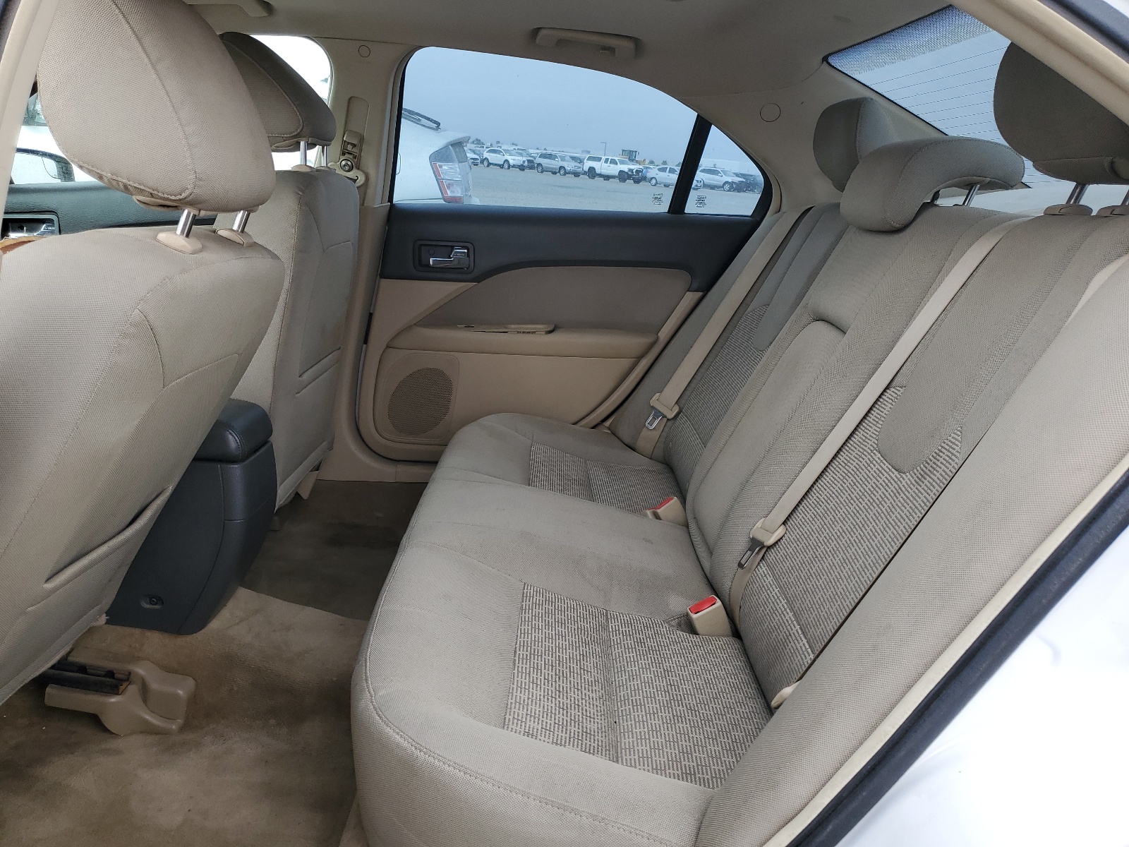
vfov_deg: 53.1
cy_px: 424
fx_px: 848
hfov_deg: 67.3
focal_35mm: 26
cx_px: 564
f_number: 1.5
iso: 50
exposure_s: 1/385
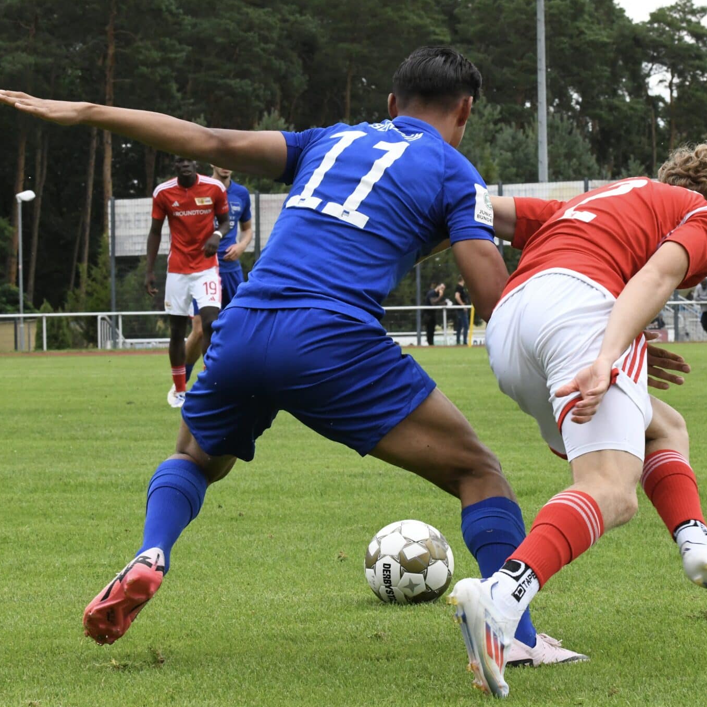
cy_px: 355
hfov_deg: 14.7
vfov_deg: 14.8
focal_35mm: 118
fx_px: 2727
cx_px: 488
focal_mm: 92
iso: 4000
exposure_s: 1/1600
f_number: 13
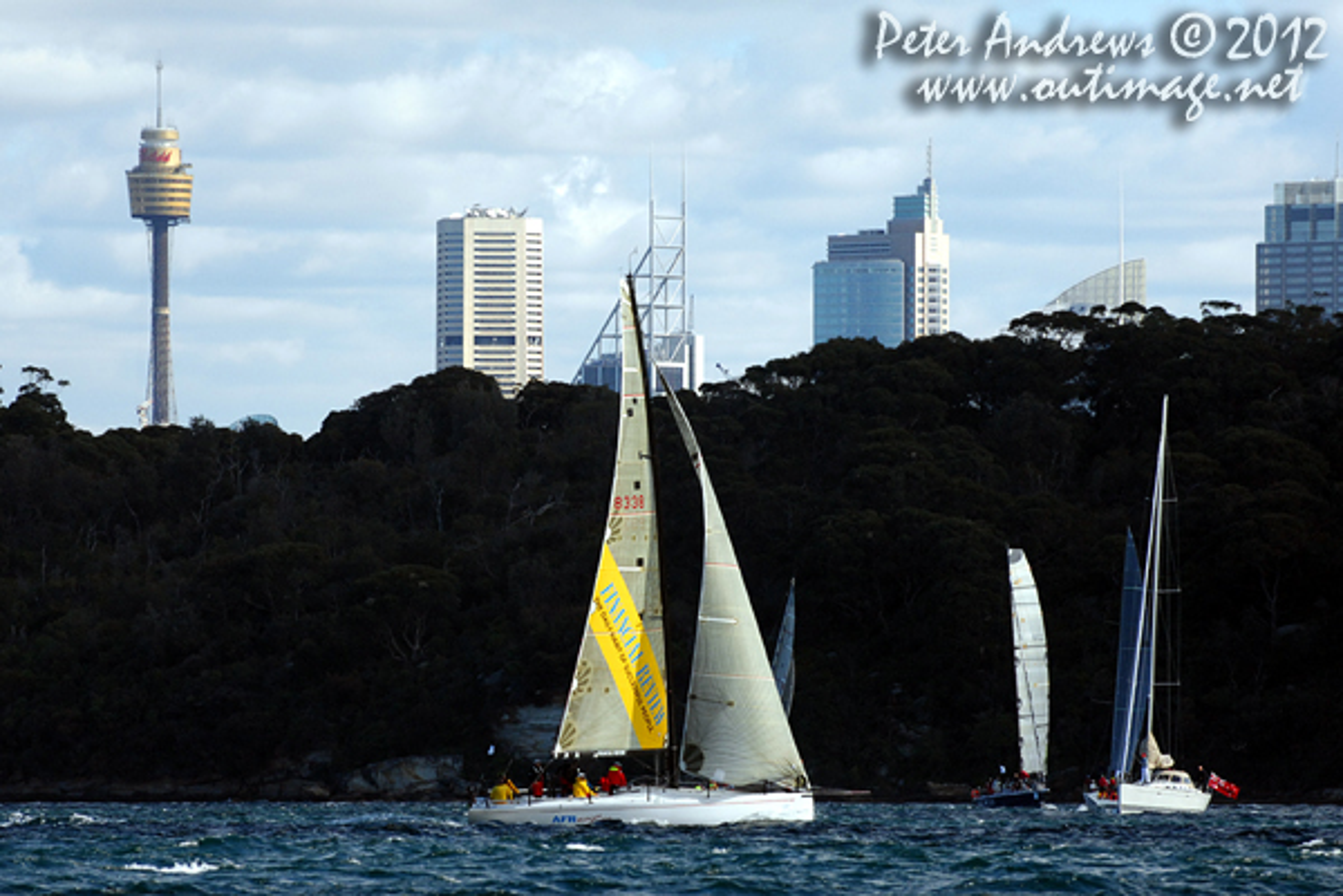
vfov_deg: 4.6
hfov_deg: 6.9
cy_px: 448
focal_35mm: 300
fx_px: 11191
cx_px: 672
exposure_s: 1/1000
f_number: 5.6
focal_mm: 200
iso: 400
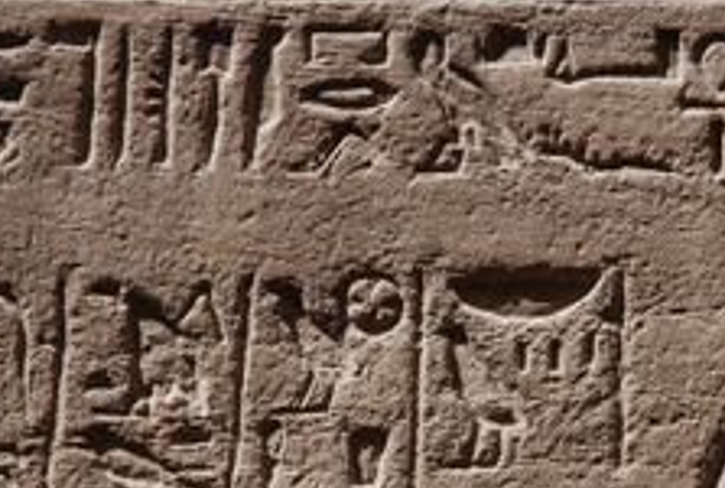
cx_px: 504
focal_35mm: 235
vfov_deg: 5.9
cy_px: 473
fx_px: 4745
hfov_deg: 8.7
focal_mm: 70
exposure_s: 1/250
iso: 200
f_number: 4.5
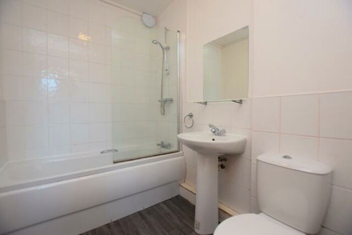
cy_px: 118
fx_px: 147
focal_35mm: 15
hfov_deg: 100.4
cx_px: 176
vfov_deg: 77.4
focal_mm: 10
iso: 800
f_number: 4.5
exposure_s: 1/80
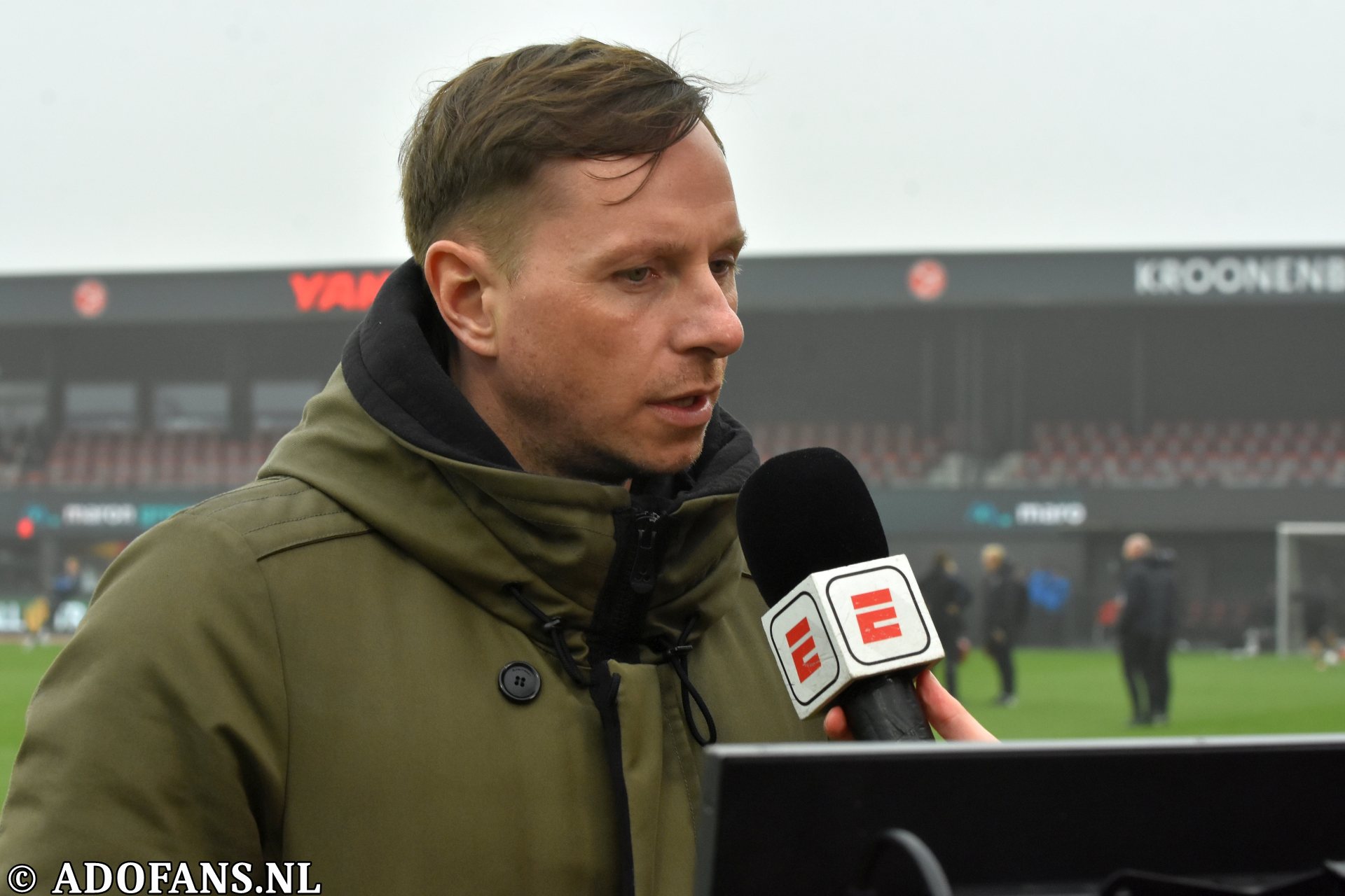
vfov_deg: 13.0
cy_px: 448
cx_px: 672
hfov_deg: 19.5
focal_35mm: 105
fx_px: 3923
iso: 1250
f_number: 7.1
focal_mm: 70
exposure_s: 1/320
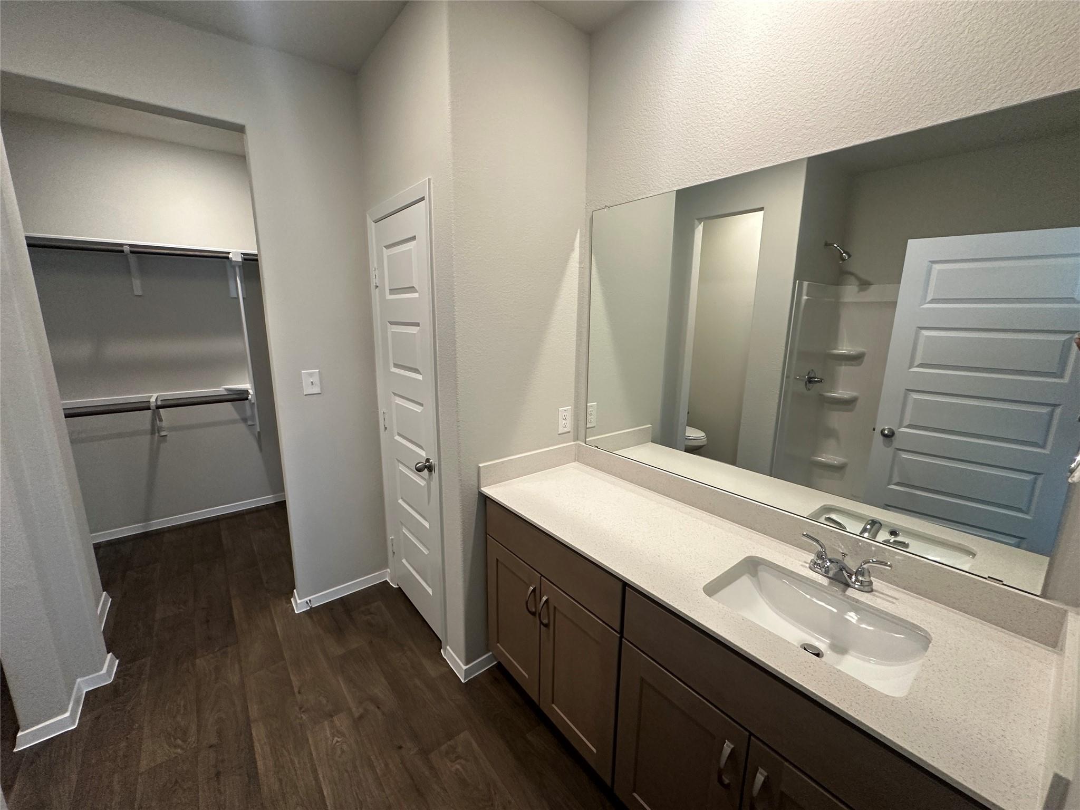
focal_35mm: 14
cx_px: 540
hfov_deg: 102.1
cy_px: 405
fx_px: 437
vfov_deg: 85.7
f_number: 2.2
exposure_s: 1/120
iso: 250
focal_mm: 2.22
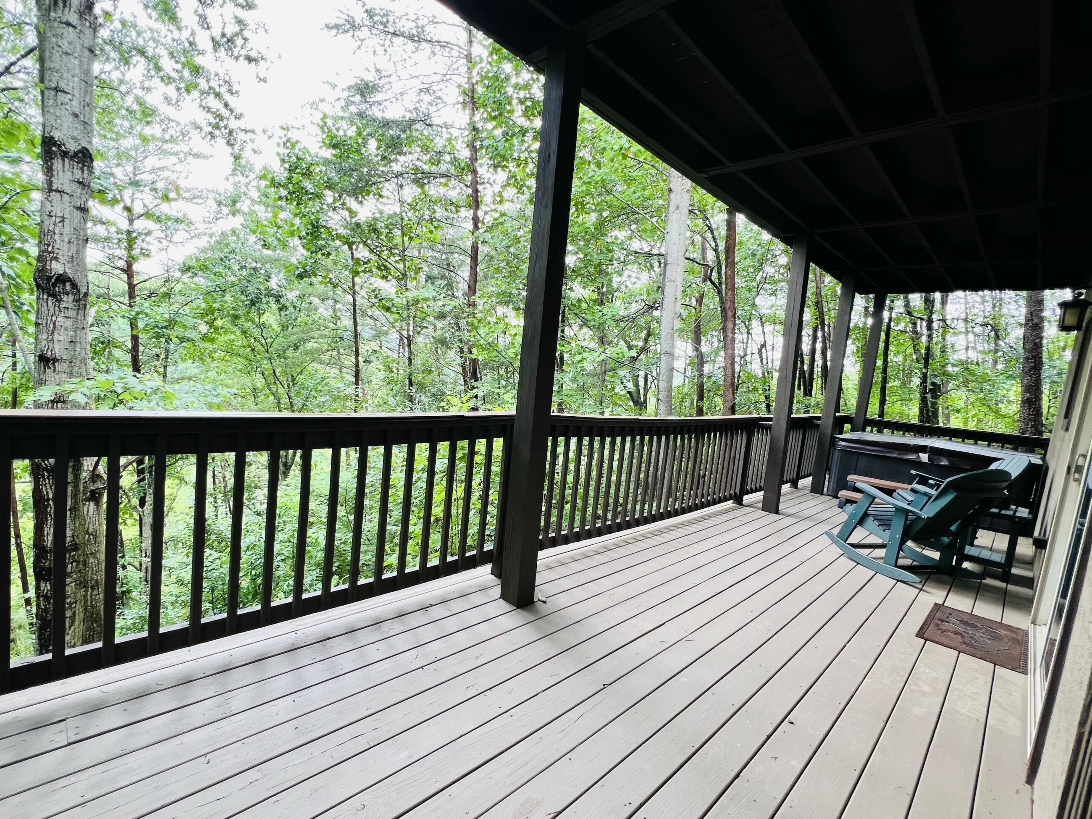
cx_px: 508
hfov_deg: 98.0
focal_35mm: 15
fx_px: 473
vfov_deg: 81.7
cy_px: 430
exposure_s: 1/99
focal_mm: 1.57
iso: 64
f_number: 1.8
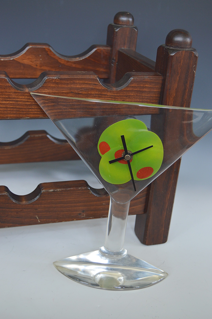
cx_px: 106
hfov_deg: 28.0
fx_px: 425
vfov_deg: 41.1
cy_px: 160
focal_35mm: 48
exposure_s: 1/80
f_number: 4.5
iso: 400
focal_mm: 32
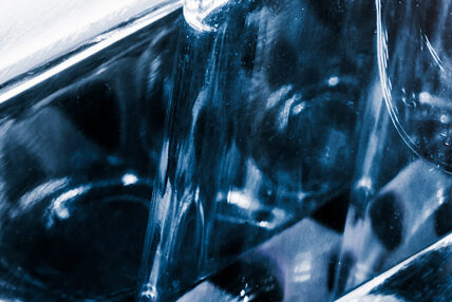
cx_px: 1183
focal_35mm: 717
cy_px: -478
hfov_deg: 2.8
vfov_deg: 1.9
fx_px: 9008
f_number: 16
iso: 200
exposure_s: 9
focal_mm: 80
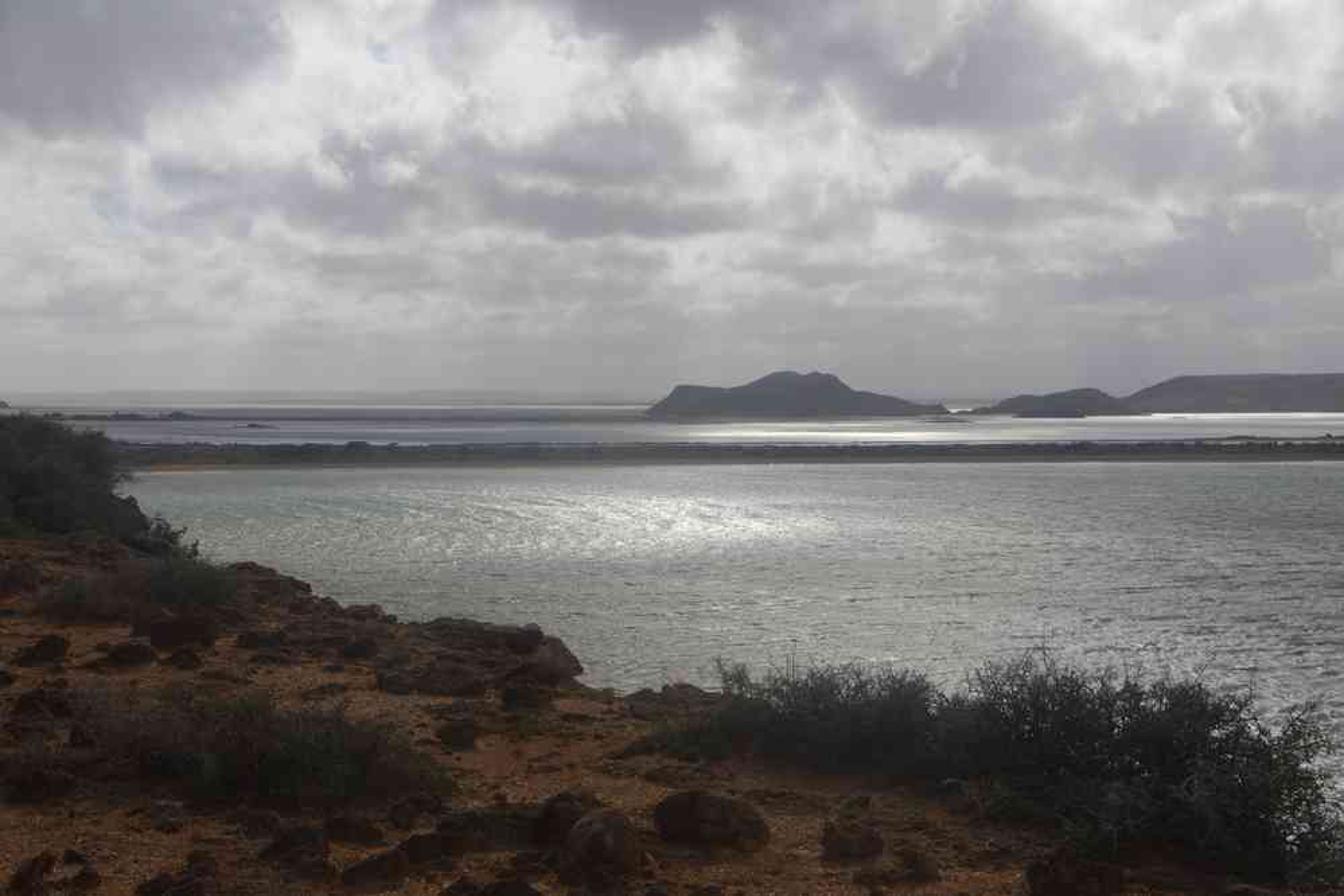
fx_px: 2688
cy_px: 448
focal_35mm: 72
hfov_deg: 28.1
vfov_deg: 18.9
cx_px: 672
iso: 200
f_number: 11
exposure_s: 1/200
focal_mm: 47.5
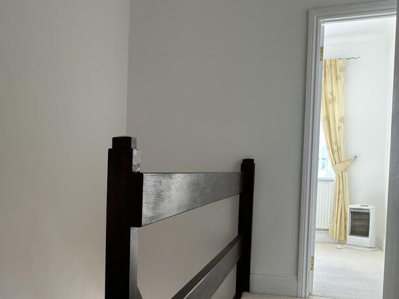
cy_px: 207
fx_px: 473
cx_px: 67
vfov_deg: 34.7
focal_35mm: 41
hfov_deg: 43.1
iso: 64
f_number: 1.78
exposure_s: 1/158
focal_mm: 6.86
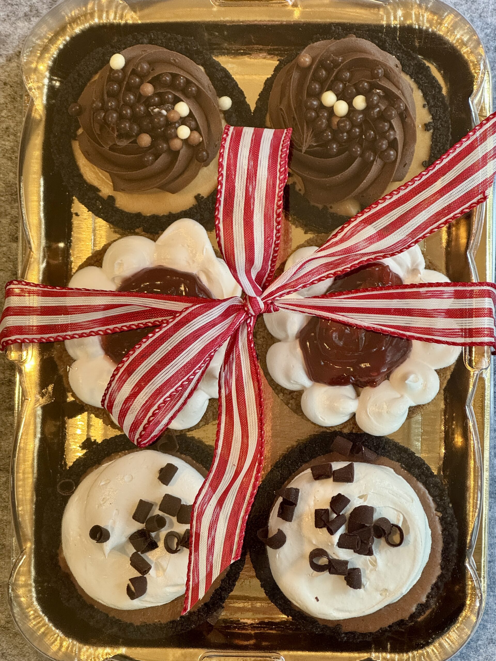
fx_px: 1471
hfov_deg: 19.1
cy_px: 330
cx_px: 248
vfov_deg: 25.3
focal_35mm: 77
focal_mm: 9
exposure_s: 1/60
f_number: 2.8
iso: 320
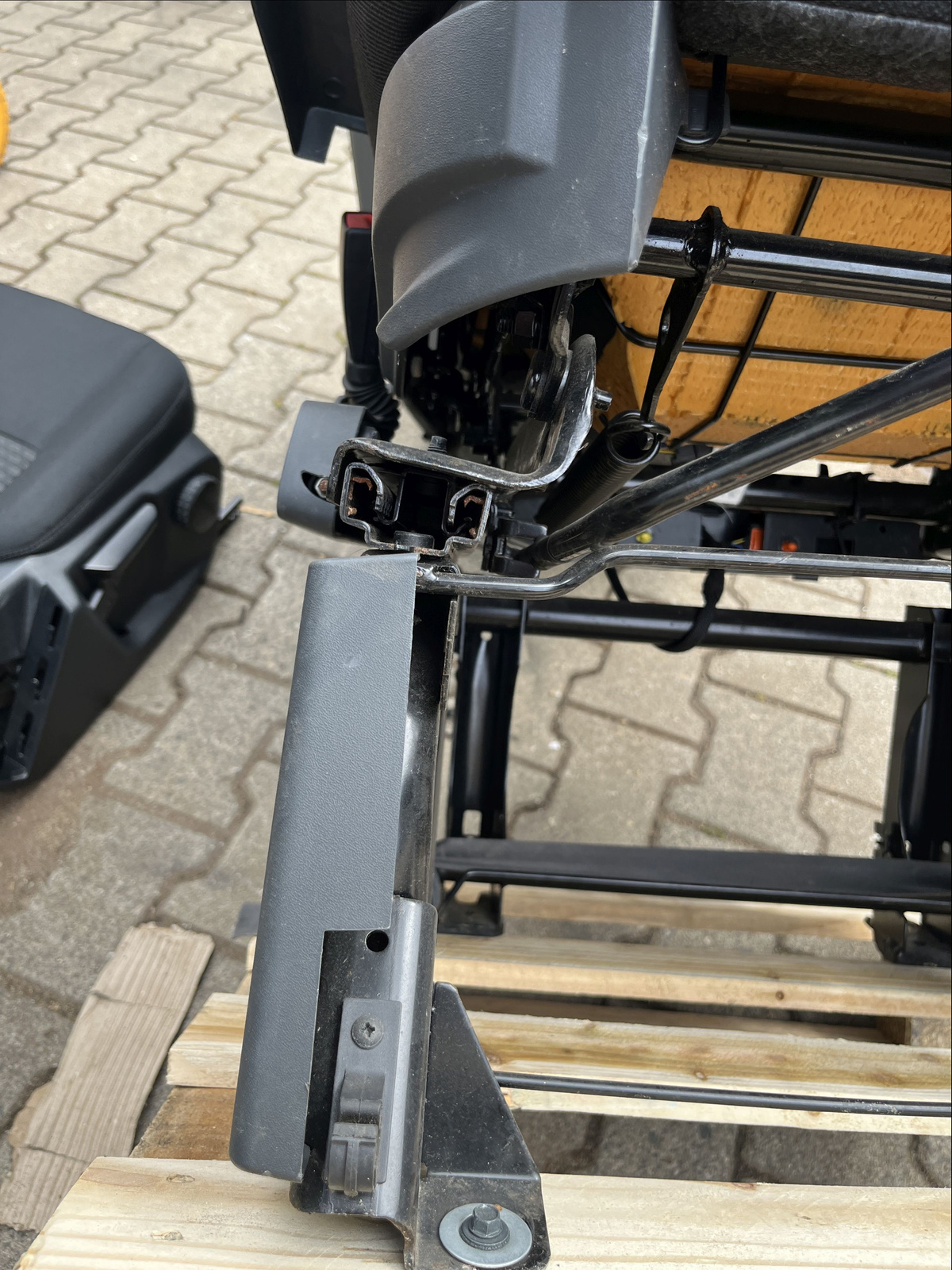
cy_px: 635
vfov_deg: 67.3
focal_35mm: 26
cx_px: 476
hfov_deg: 53.1
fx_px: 953
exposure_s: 1/491
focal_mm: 5.1
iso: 50
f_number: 1.6
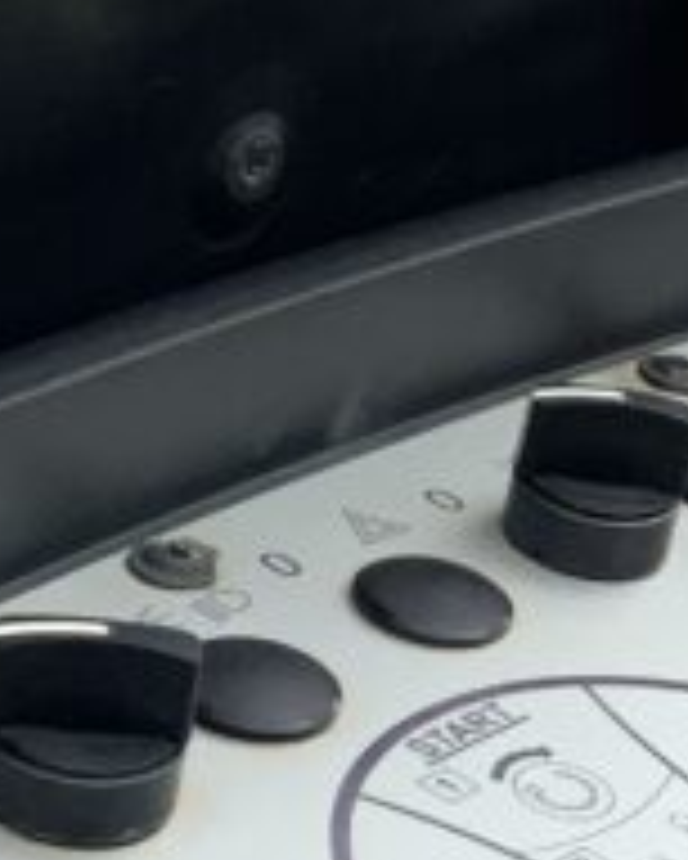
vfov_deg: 12.6
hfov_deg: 9.8
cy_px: 644
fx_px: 3866
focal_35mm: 152
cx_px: 1151
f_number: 1.8
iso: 16
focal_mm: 3
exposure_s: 1/719
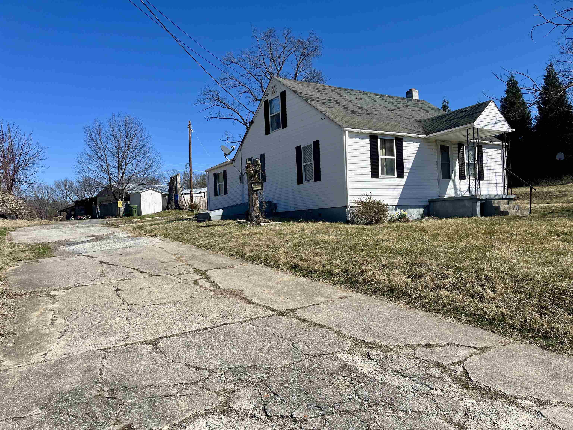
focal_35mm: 26
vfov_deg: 53.1
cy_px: 215
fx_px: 430
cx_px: 286
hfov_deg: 67.3
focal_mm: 5.1
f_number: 1.6
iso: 50
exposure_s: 1/4651
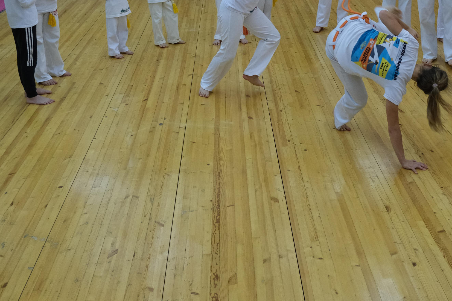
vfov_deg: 27.7
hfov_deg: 40.5
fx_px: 603
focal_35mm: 48
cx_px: 309
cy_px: 73
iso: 2500
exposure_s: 1/320
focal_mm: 20.9
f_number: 4.2
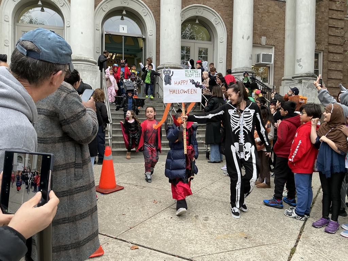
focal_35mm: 28
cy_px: 130
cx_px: 174
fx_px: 281
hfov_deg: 63.4
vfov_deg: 49.7
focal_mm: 3
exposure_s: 1/122
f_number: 1.8
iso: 50
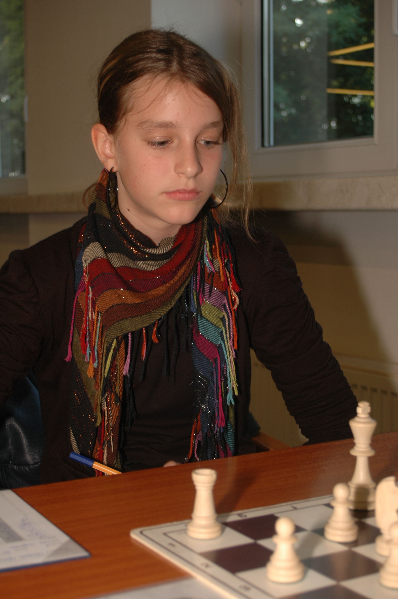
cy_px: 300
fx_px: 1047
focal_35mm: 63
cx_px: 199
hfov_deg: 21.5
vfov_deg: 31.9
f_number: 5.3
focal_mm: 42
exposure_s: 1/60
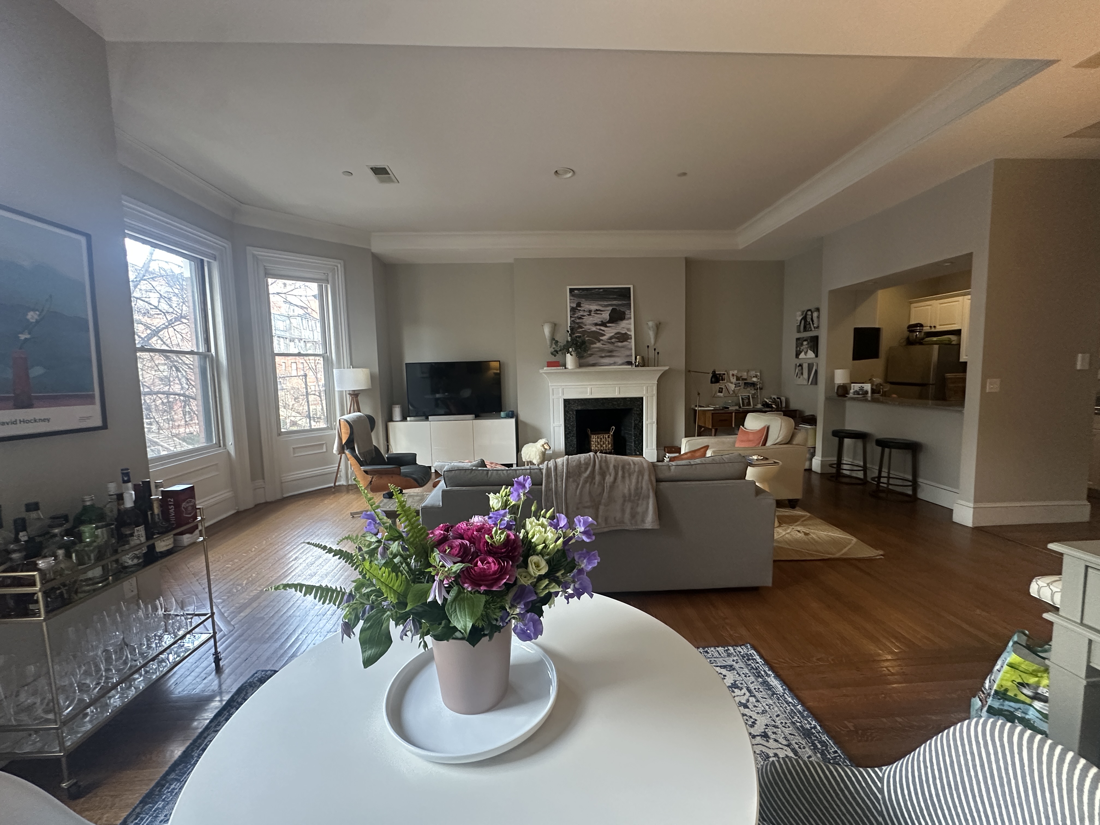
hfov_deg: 102.1
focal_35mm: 14
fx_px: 445
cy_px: 412
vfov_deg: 85.7
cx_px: 550
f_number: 2.2
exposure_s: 1/60
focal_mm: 2.22
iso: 400
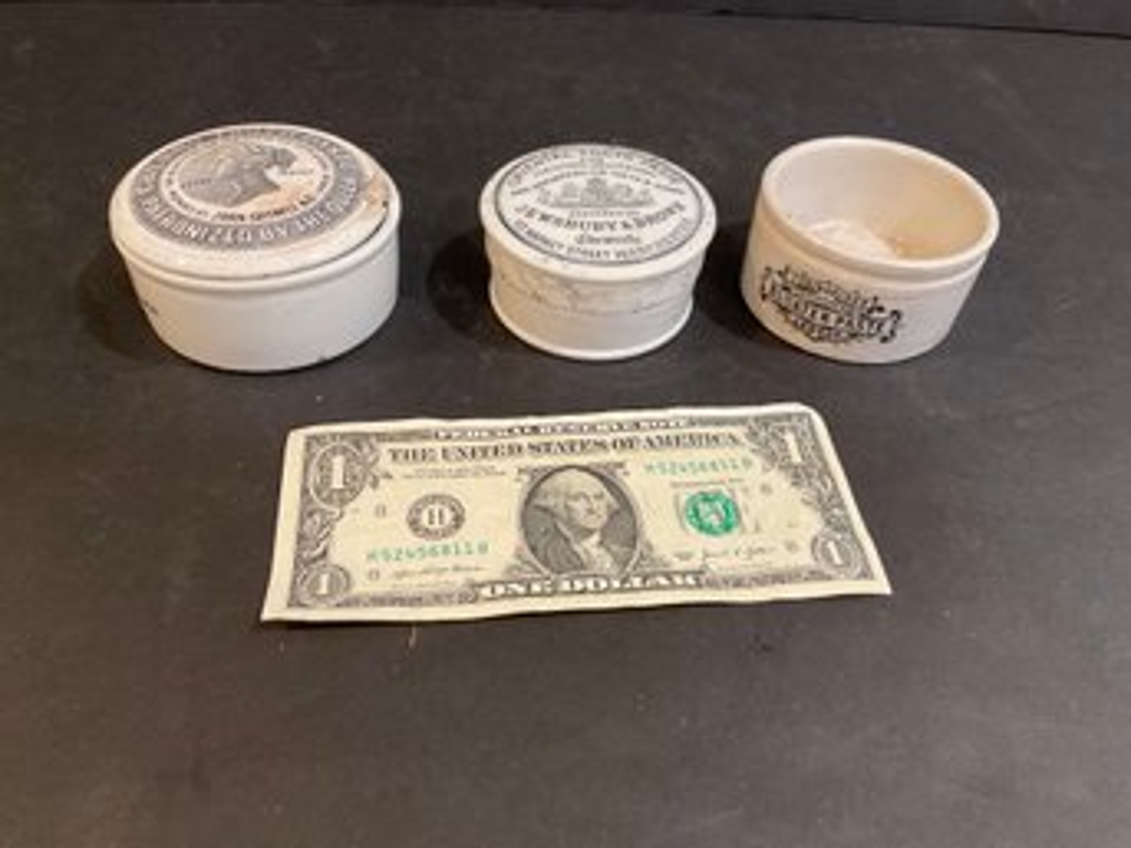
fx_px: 947
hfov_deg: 61.7
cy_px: 424
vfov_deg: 48.2
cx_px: 566
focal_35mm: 29
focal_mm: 3
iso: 160
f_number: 1.8
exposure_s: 1/60
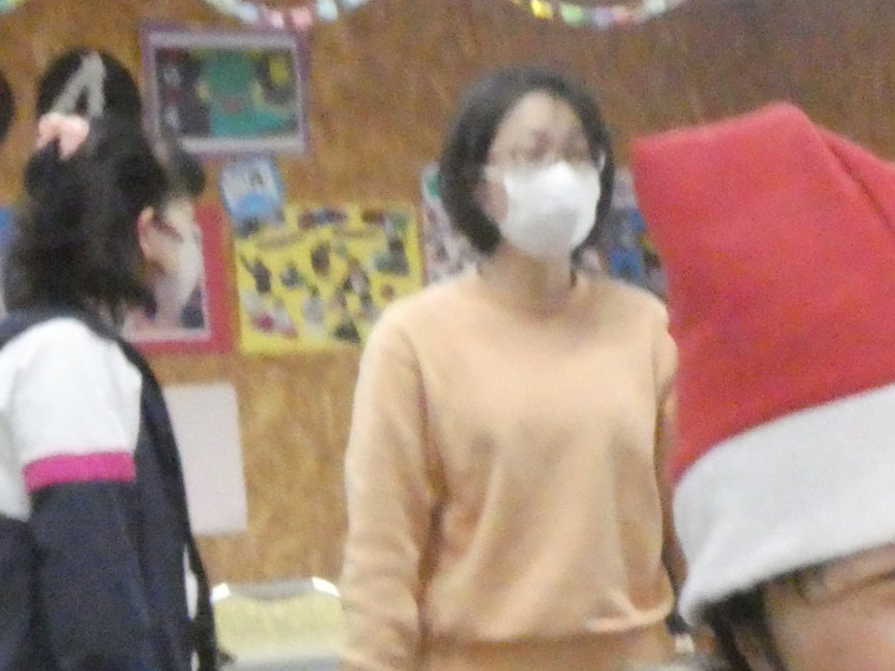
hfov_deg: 13.9
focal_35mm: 139
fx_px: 3594
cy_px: 871
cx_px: 937
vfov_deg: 10.4
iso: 3200
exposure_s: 1/50
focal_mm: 9
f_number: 8
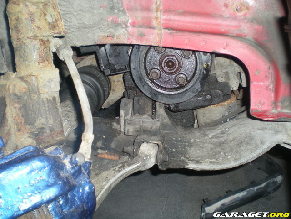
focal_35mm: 38
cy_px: 110
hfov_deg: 49.0
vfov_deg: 37.7
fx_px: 319
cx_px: 146
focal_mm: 6.3
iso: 50
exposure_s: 1/60
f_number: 3.1
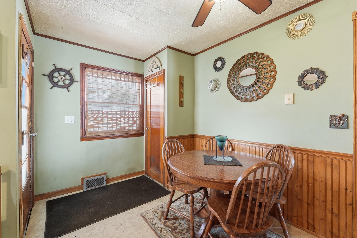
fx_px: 149
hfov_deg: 100.4
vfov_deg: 77.3
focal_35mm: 15
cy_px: 119
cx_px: 178
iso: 250
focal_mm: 10
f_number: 10
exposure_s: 1/10
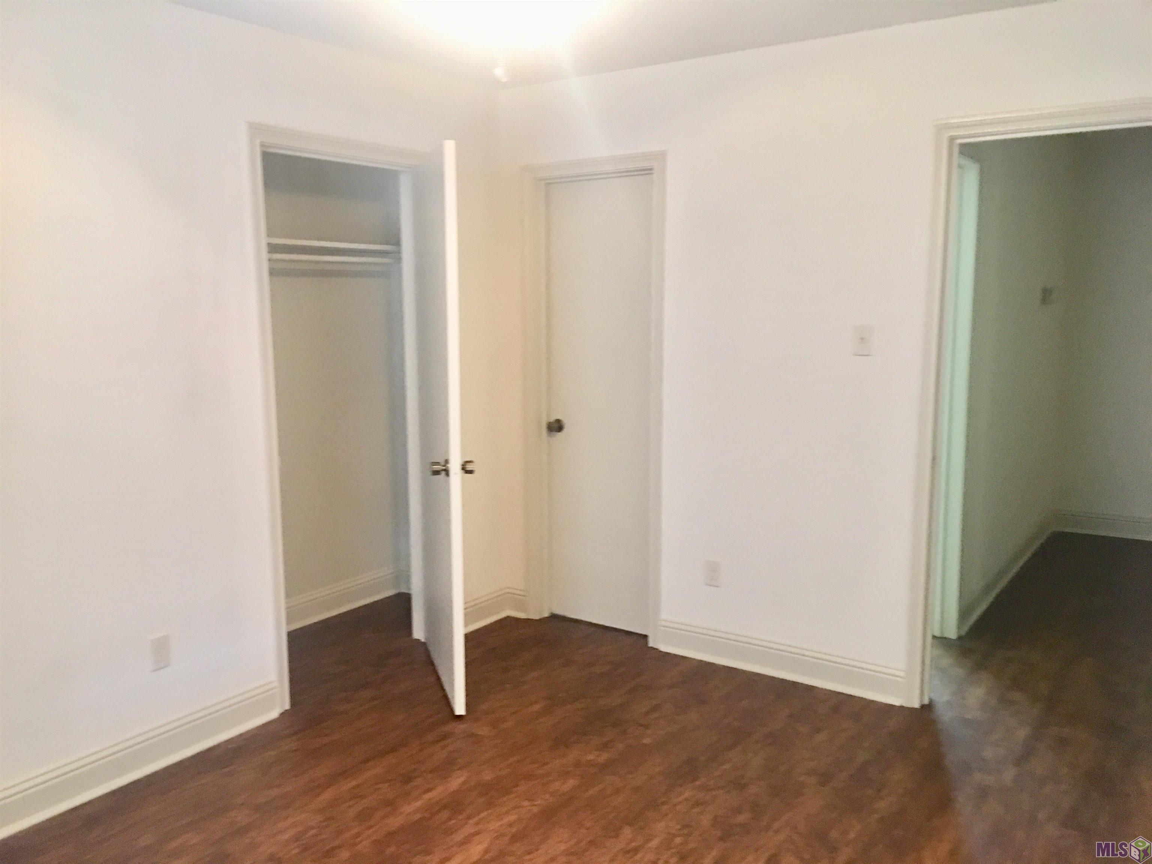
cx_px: 576
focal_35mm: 29
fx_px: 965
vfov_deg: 48.2
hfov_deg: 61.7
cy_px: 432
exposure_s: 1/15
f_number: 2.2
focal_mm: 4.15
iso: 100
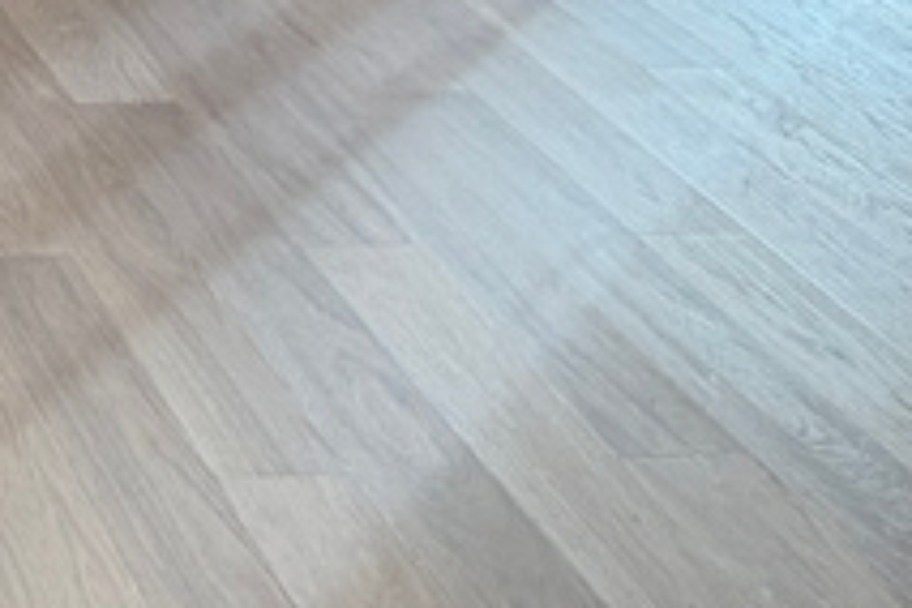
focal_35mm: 70
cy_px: -561
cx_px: -595
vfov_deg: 15.8
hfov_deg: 21.8
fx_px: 1773
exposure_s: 1/120
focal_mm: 2.22
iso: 80
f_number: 2.2
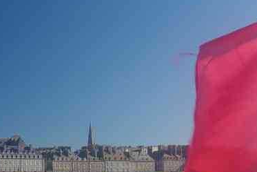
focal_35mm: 84
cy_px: 102
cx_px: 93
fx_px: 602
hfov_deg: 24.0
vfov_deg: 16.2
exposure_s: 1/80
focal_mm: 21
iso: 200
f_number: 11
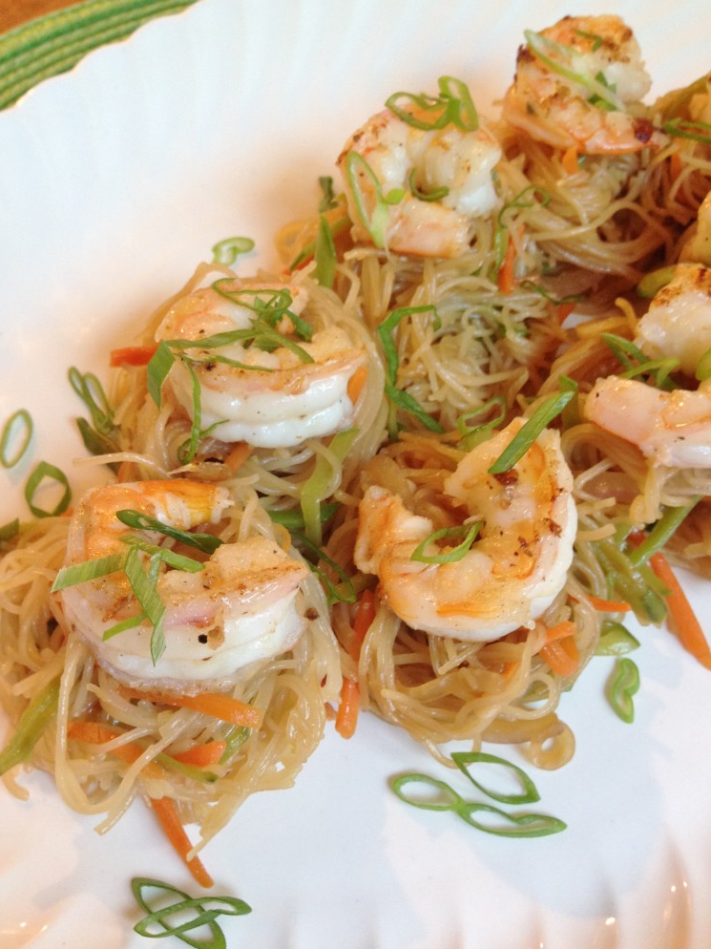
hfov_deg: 41.8
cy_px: 470
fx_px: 932
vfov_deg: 54.0
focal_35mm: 34
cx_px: 346
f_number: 2.4
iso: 125
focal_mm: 4.12
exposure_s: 1/20
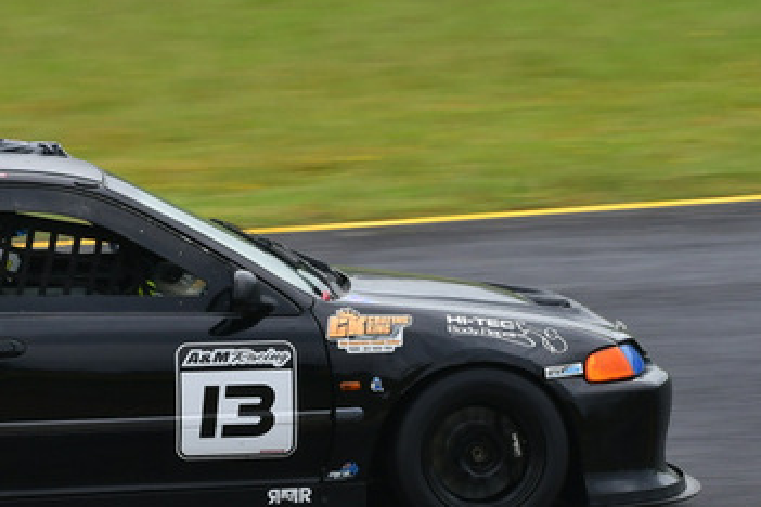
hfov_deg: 3.0
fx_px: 14458
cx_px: 69
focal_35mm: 684
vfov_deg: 2.0
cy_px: 221
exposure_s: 1/250
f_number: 11
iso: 400
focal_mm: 200
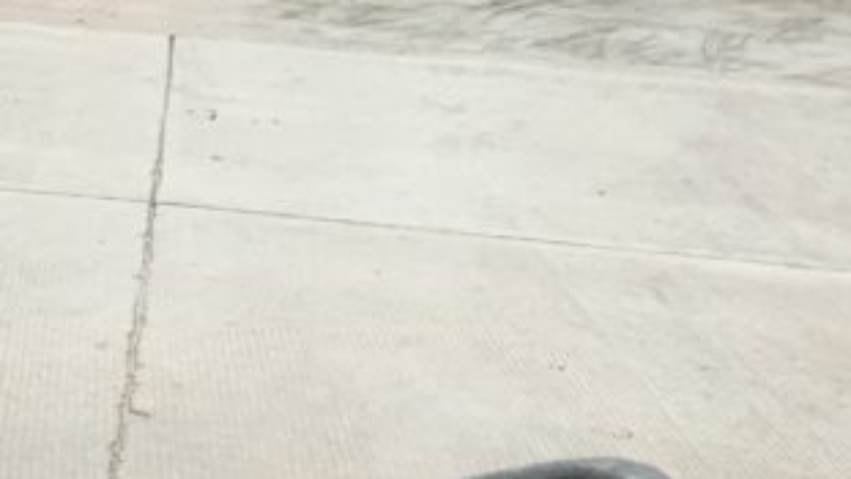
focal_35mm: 104
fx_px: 2347
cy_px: 942
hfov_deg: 17.7
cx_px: -547
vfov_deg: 10.7
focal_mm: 3
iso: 64
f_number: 1.8
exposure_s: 1/122
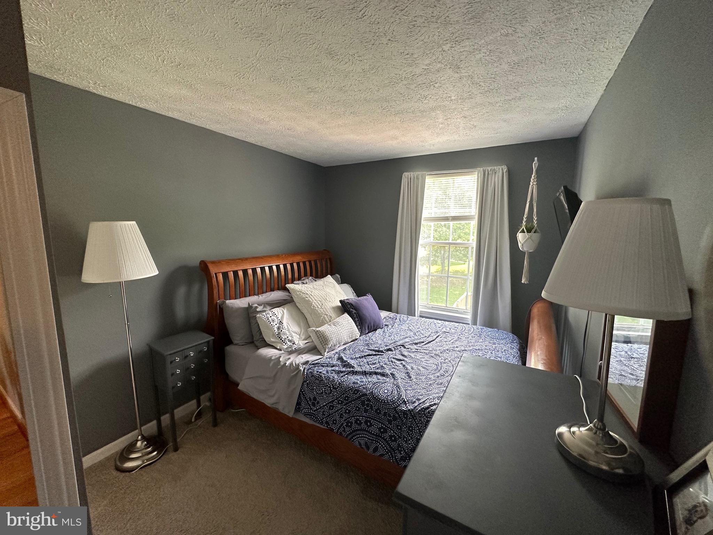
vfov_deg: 85.7
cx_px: 356
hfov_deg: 102.1
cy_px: 268
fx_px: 288
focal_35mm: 14
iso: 250
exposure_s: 1/120
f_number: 2.2
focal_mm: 2.22
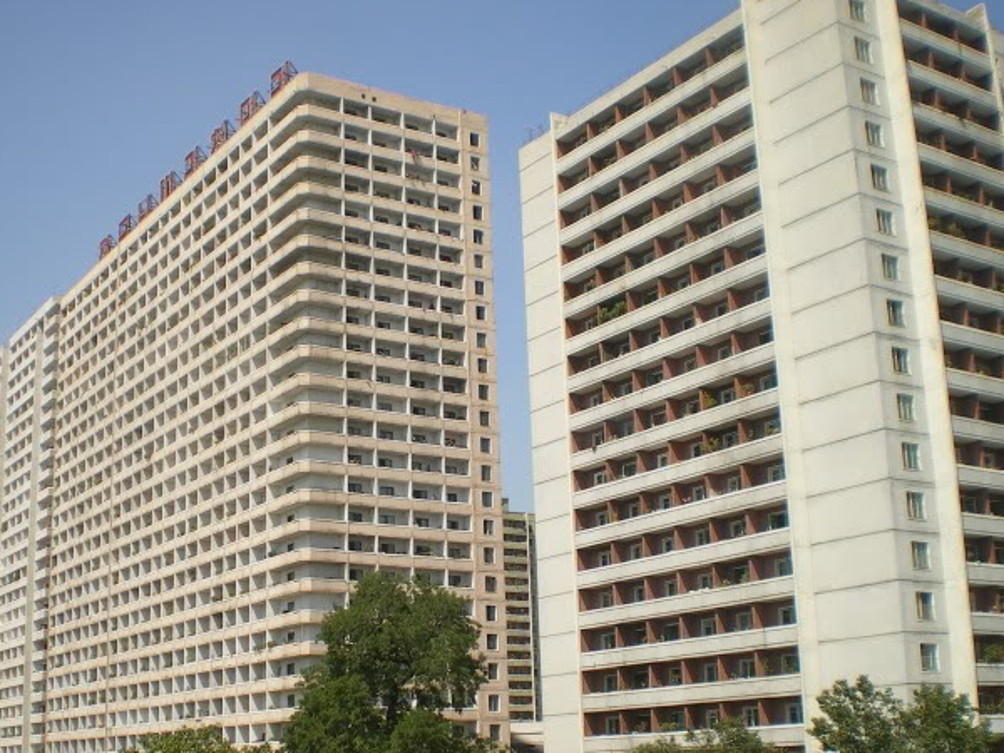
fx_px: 1392
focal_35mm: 48
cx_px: 390
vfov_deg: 30.2
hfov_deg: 39.4
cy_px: 438
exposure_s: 1/400
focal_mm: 6.3
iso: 50
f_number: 4.6
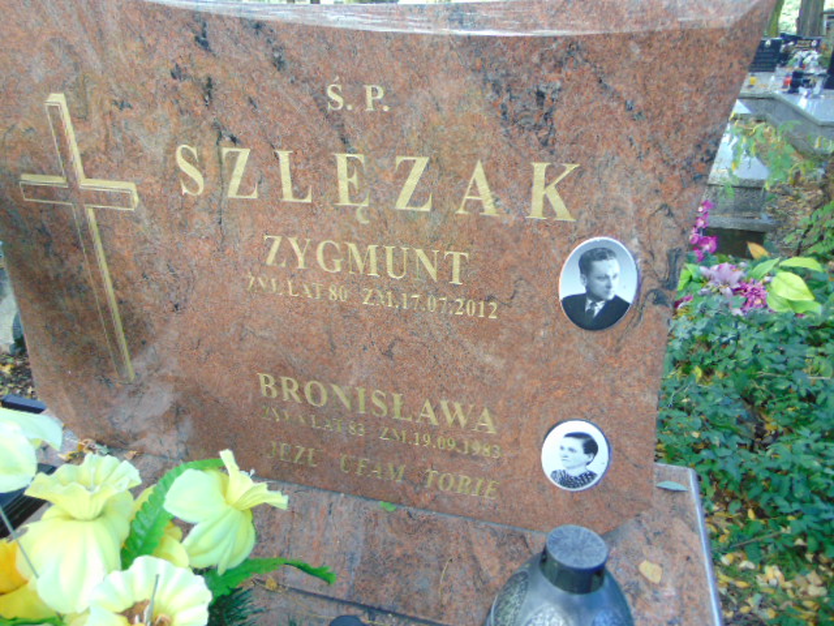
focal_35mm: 25
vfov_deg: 54.9
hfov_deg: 69.4
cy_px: 313
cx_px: 417
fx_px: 602
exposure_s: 1/125
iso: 200
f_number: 3
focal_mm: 4.5
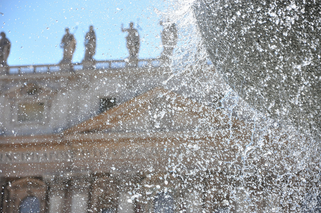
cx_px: 160
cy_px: 106
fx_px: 1403
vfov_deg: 8.7
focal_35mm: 158
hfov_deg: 13.1
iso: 1000
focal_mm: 105
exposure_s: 1/4000
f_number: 5.6
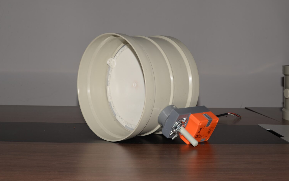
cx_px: 146
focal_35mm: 52
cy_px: 84
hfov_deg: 38.9
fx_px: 410
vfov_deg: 24.9
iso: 250
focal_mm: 50
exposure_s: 1/60
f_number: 14
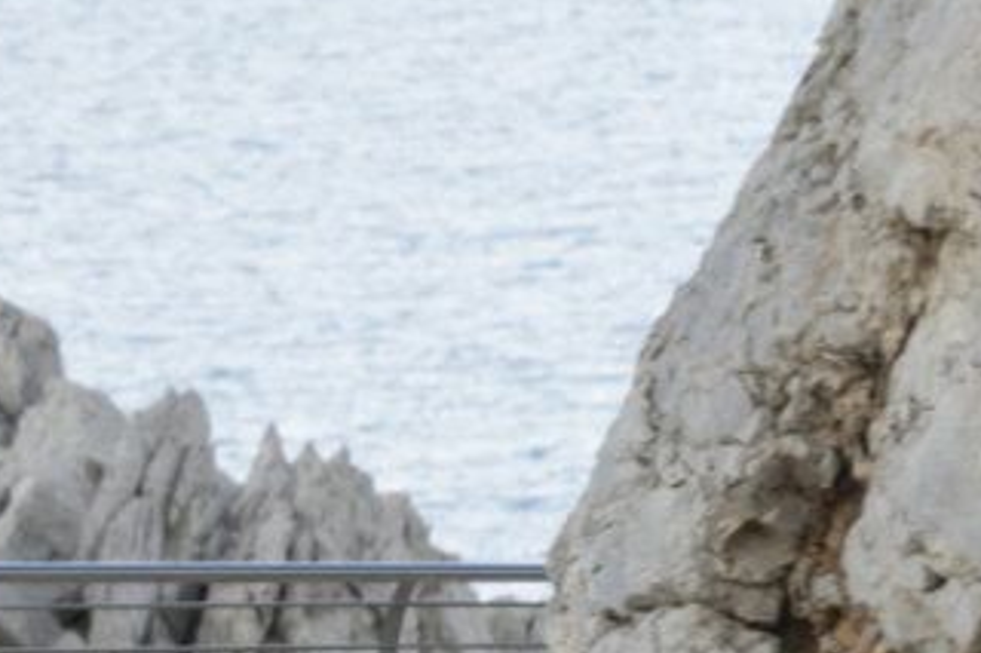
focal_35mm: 438
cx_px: -1101
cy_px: 691
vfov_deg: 3.1
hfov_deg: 4.6
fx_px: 11929
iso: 640
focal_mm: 70
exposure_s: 1/320
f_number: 4.5
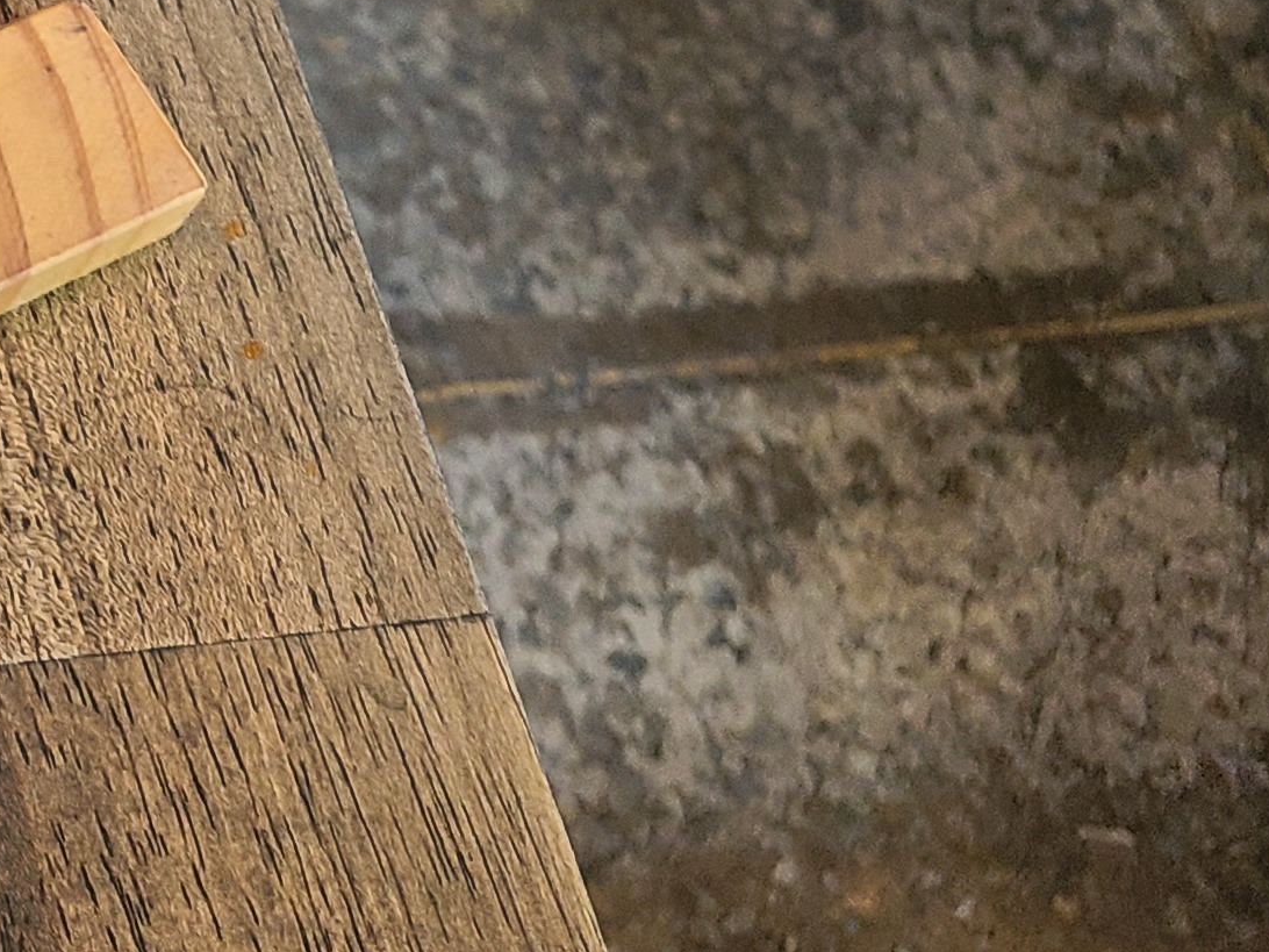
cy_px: -766
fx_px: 3519
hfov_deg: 16.7
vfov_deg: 13.7
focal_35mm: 96
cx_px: -1058
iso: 160
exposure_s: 1/40
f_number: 1.8
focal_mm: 5.4
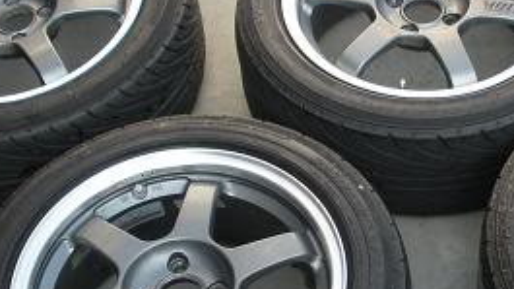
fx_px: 1077
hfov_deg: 26.6
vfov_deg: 15.3
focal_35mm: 79
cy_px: 156
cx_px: 376
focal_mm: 6.3
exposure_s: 1/94.1
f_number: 3.5
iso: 64
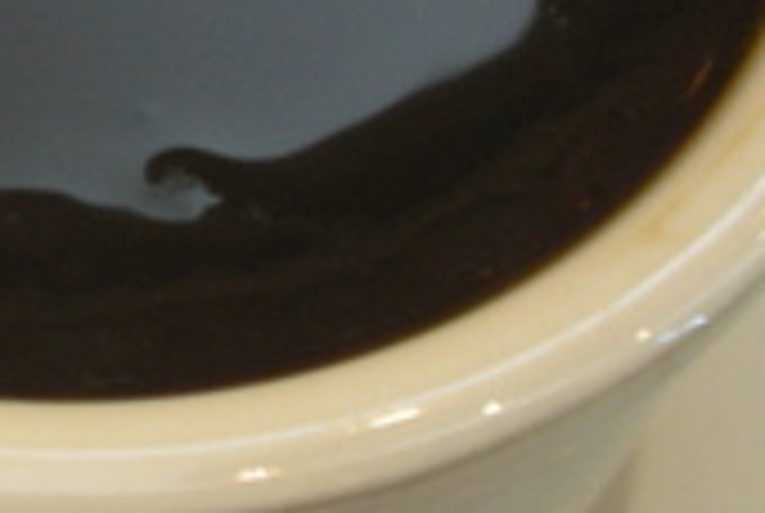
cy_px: -50
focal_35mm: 194
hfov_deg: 10.5
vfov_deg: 7.1
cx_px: -22
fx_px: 4130
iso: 107
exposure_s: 1/4
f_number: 3.7
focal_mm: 8.8
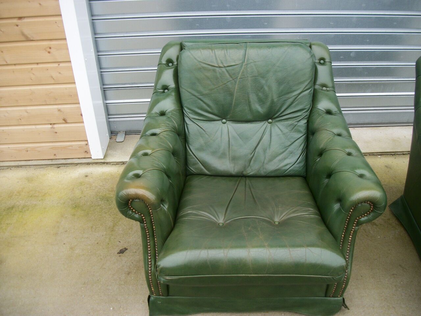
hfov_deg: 56.8
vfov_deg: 44.2
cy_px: 158
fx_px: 389
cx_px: 210
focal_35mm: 32
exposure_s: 1/125
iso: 80
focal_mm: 5.7
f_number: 2.9
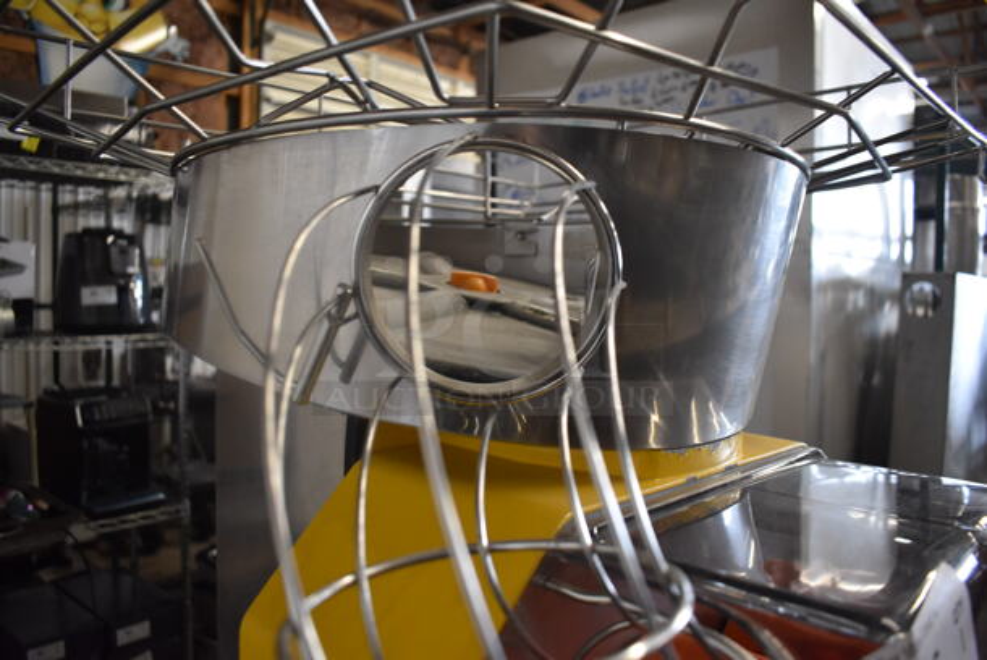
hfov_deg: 67.3
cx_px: 494
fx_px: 741
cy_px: 330
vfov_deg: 48.0
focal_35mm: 27
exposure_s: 1/125
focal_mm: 18
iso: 1250
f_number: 3.5
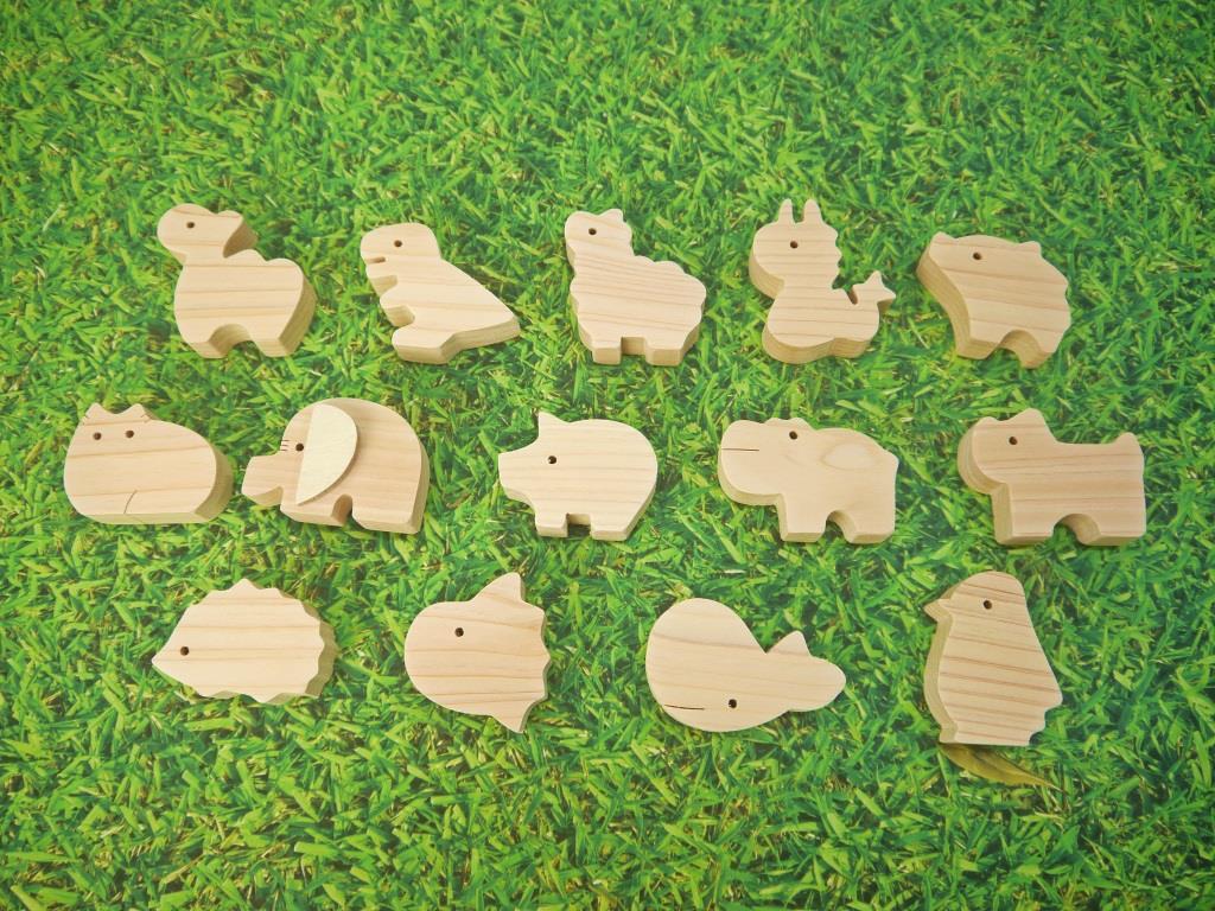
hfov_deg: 60.0
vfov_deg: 46.8
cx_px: 608
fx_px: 1053
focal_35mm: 30
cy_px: 456
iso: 160
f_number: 3.6
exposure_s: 1/80
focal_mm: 15
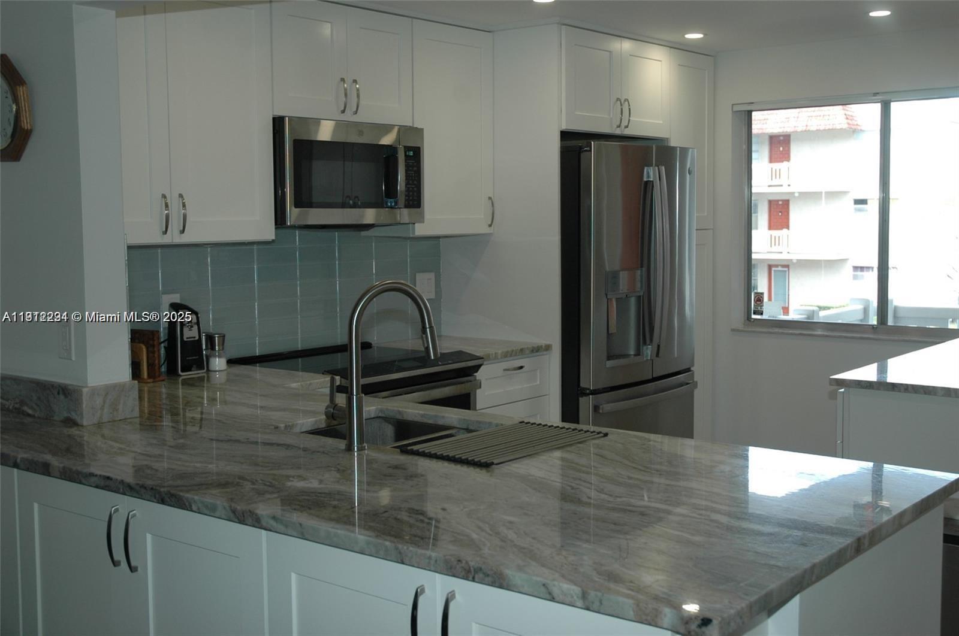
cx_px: 480
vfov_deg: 30.8
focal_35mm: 44
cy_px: 318
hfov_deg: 45.0
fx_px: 1157
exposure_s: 1/100
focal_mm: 29
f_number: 5
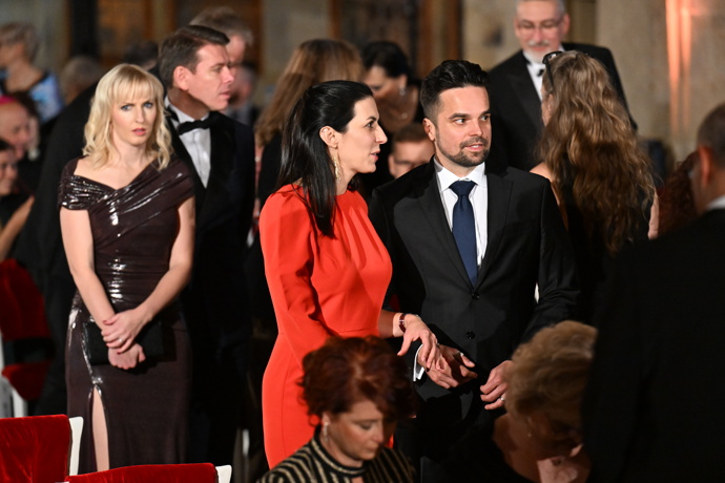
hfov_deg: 10.3
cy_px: 242
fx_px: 4027
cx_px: 362
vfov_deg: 6.9
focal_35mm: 200
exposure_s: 1/320
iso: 8000
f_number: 4
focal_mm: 200
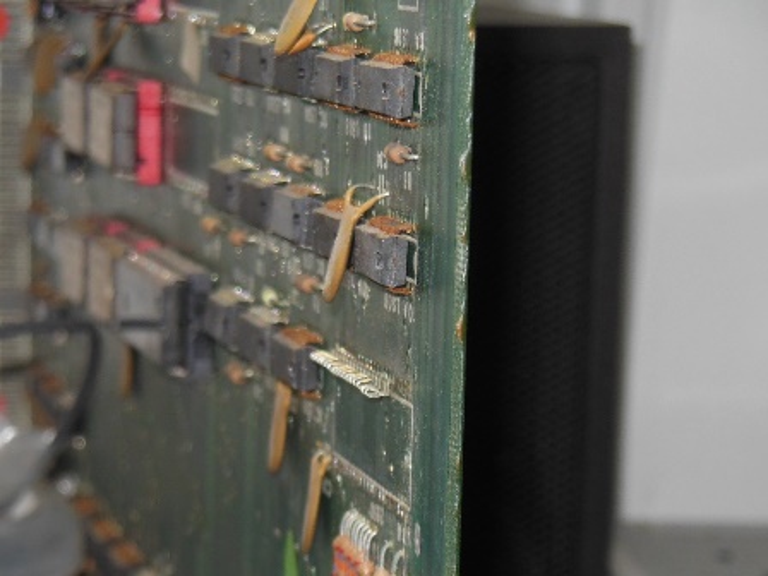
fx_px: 2463
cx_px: 384
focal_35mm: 111
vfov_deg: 13.3
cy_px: 288
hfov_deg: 17.7
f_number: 4.8
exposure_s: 1/60
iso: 200
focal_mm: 19.7
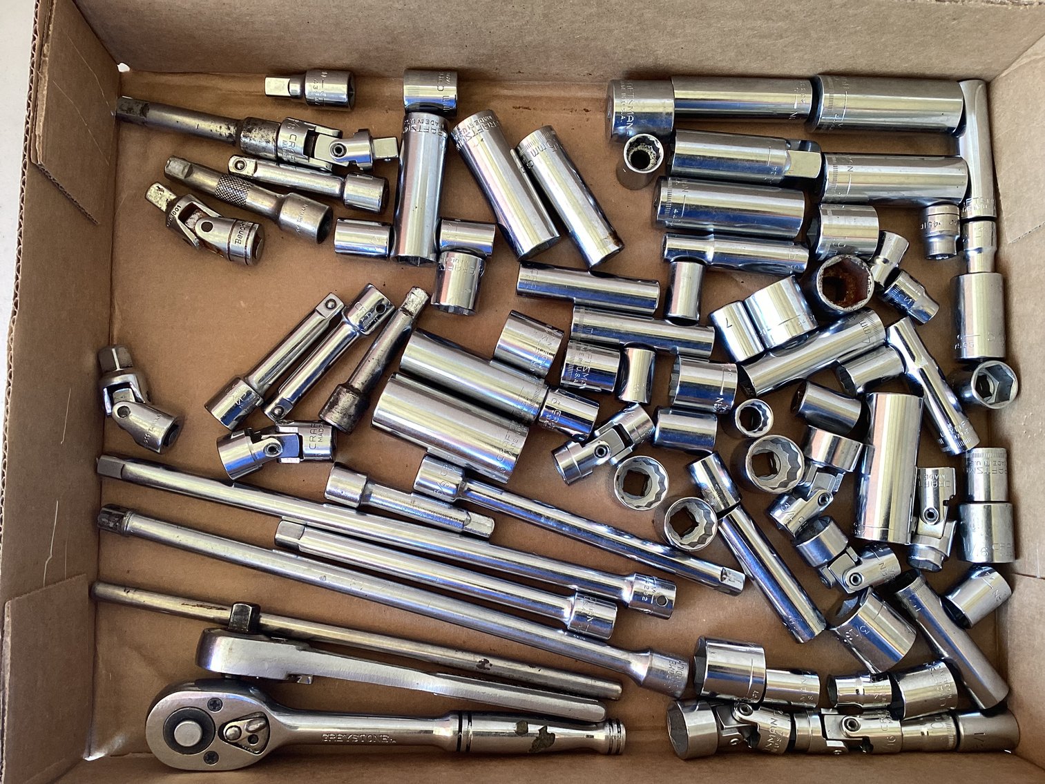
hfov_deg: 58.3
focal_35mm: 31
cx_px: 522
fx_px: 936
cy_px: 392
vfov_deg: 45.4
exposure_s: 1/60
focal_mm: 3.3
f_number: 2.4
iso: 64
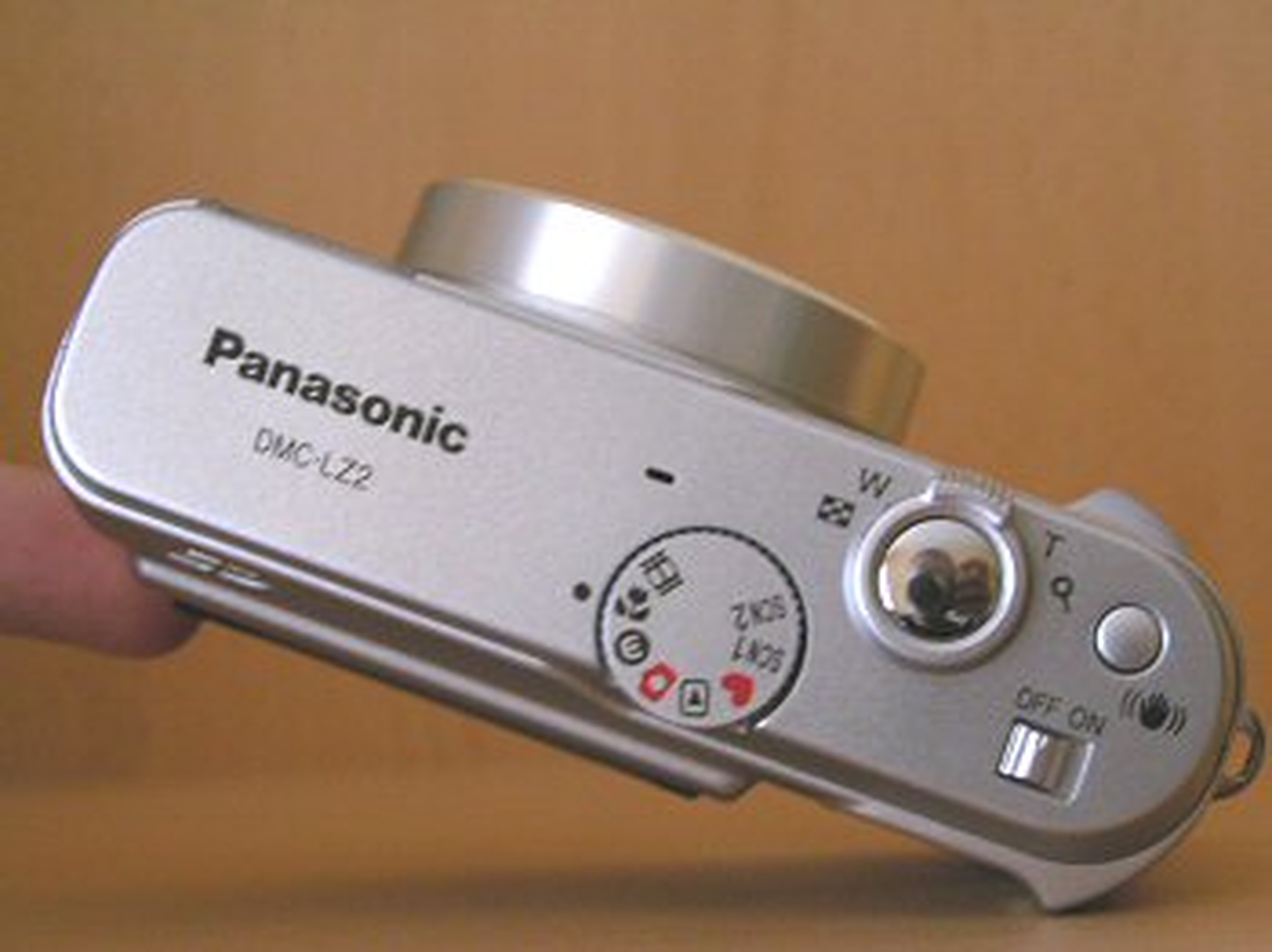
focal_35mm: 63
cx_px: 636
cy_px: 476
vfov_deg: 23.3
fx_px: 2313
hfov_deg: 30.7
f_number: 3.2
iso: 100
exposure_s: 1/30
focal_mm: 9.7
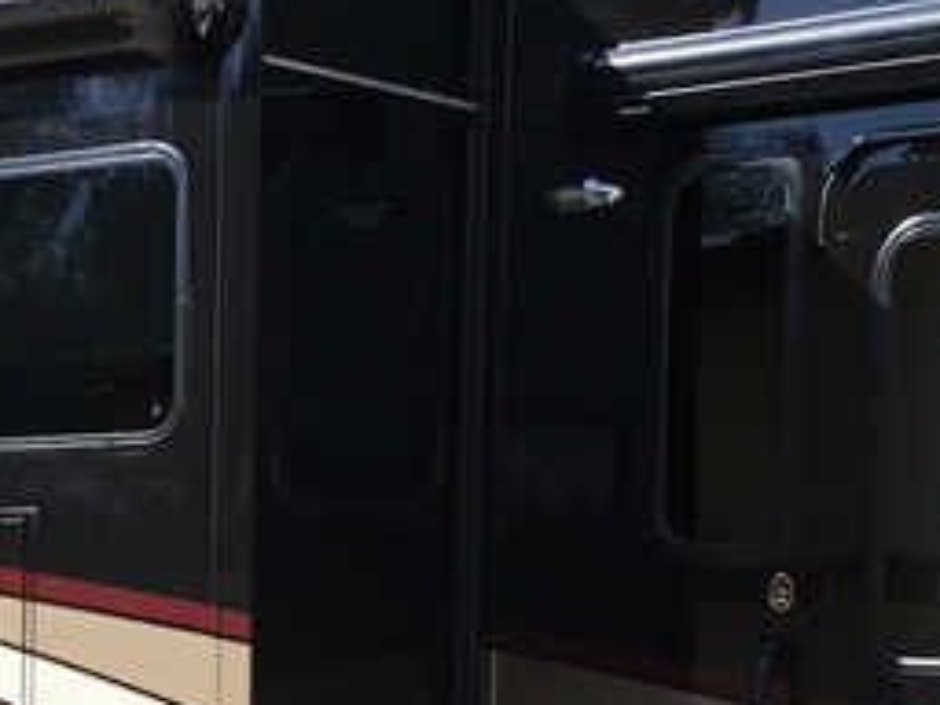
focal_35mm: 121
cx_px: 275
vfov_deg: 12.0
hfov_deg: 16.2
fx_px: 3286
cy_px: 834
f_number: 2.4
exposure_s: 1/858
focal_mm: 3.3
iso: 25
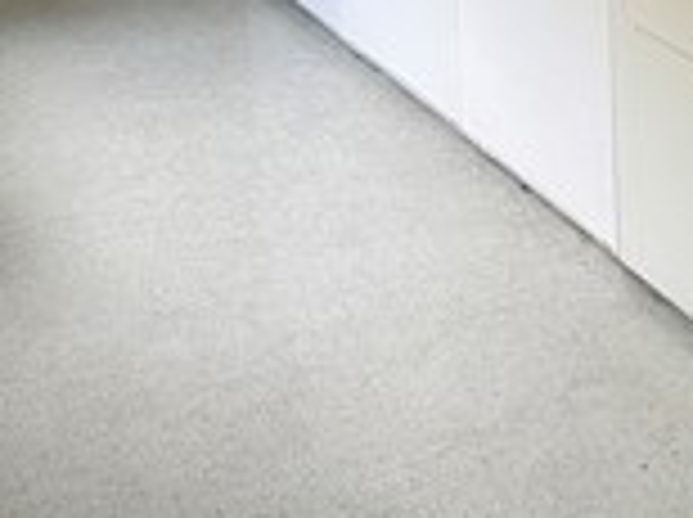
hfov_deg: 18.4
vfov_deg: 13.7
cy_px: -149
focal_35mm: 104
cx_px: 720
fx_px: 2079
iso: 80
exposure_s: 1/60
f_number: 1.6
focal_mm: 5.1
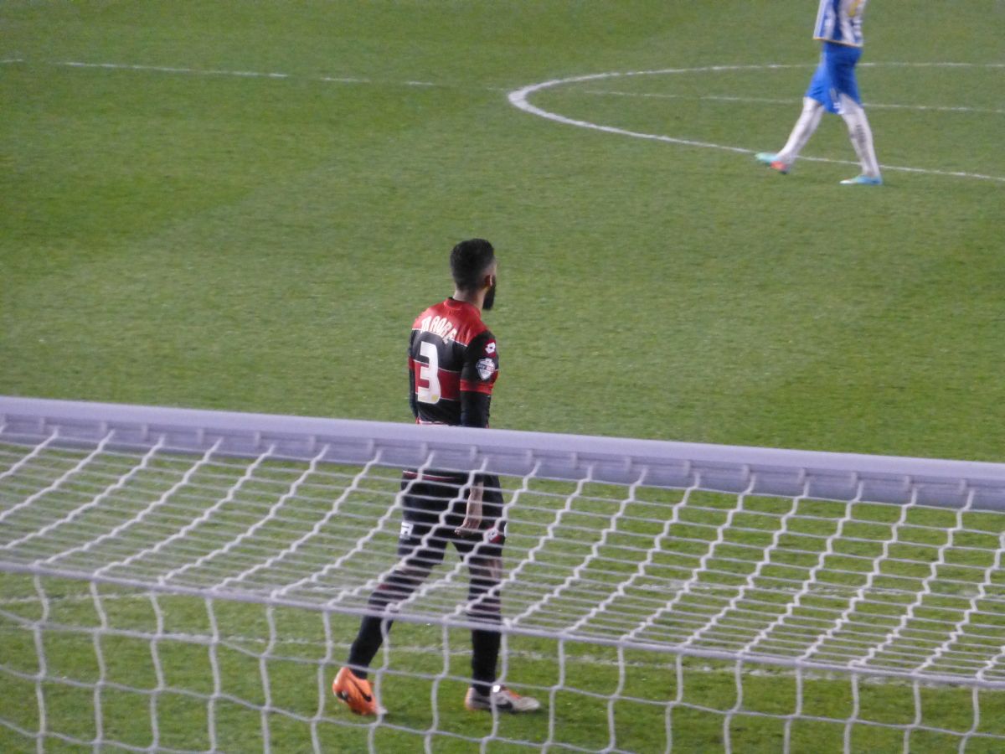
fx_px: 9755
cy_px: 377
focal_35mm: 336
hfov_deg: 5.9
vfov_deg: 4.4
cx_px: 502
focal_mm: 60
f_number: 5.9
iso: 1600
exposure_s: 1/60
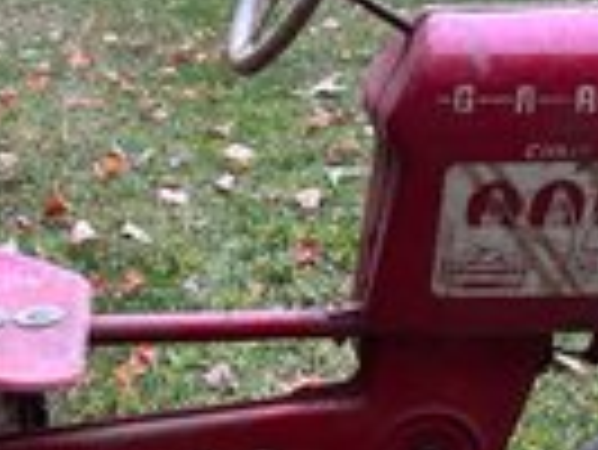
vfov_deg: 21.7
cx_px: 232
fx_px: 1158
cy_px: 344
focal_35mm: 67
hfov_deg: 28.9
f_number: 1.5
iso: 640
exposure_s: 1/39
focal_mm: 5.7
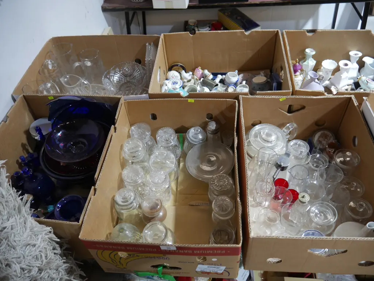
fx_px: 303
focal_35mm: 28
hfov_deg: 63.4
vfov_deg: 49.8
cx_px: 187
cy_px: 140
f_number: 3.5
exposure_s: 1/60
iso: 1000
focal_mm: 14
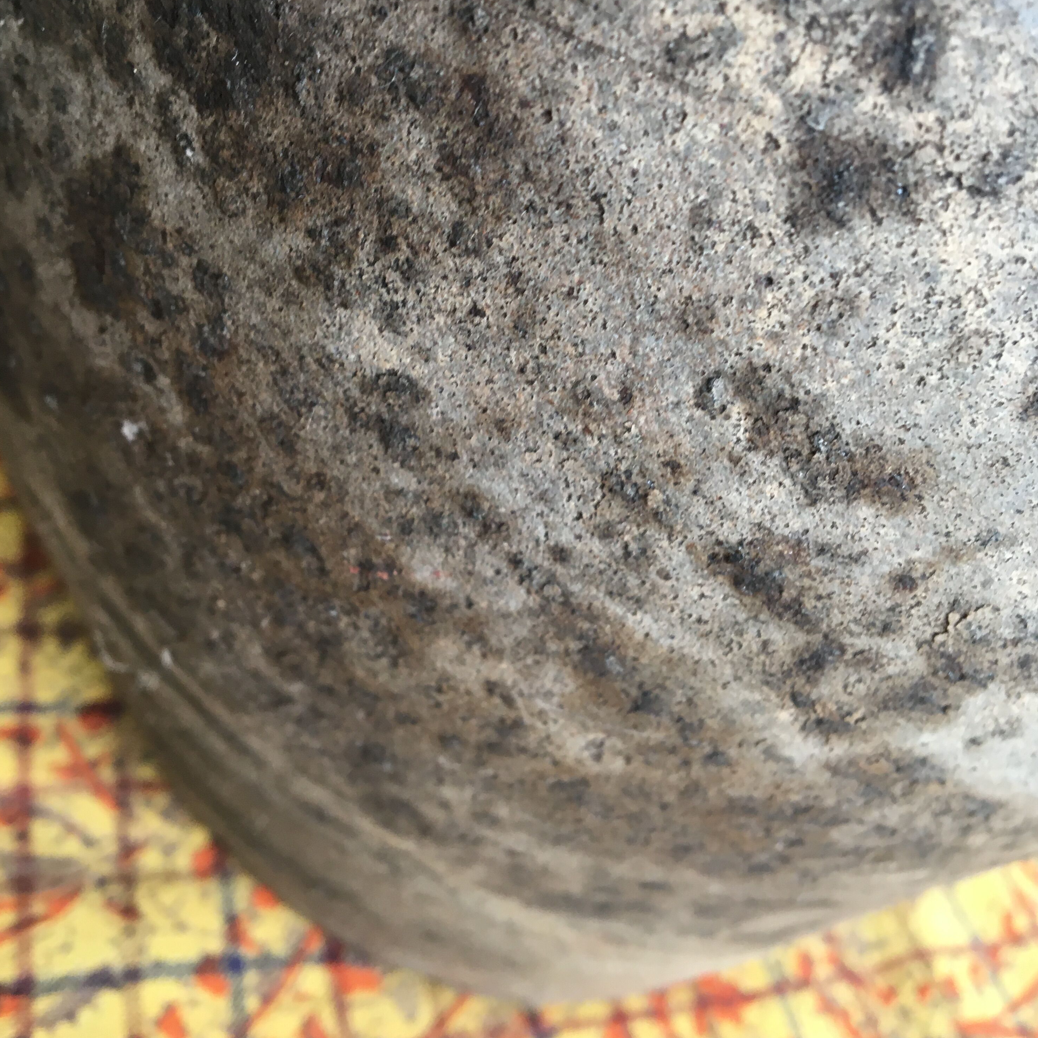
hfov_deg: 47.2
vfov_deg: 46.6
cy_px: 361
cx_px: 512
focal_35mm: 35
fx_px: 1187
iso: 100
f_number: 2.2
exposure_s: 1/33
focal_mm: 4.15
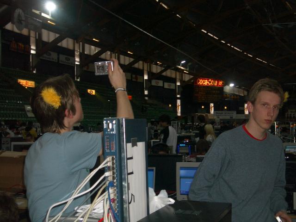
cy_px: 111
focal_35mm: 62
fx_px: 530
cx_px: 148
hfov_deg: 31.2
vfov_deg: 23.7
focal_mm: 10.2
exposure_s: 1/60
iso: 100
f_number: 3.5
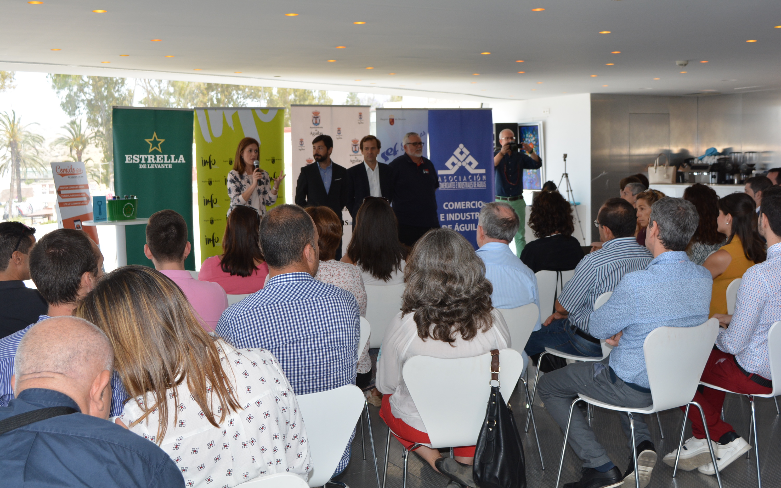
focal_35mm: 46
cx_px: 390
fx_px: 979
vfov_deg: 28.0
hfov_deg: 43.5
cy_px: 255
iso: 400
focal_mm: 30
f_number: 7.1
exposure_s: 1/200
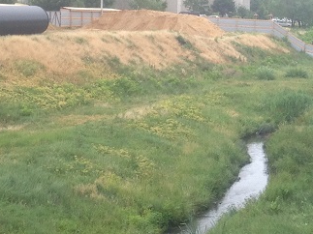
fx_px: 1121
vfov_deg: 11.9
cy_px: 78
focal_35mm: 124
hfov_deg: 15.5
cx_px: 340
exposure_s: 1/207
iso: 50
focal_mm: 4.28
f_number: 2.4
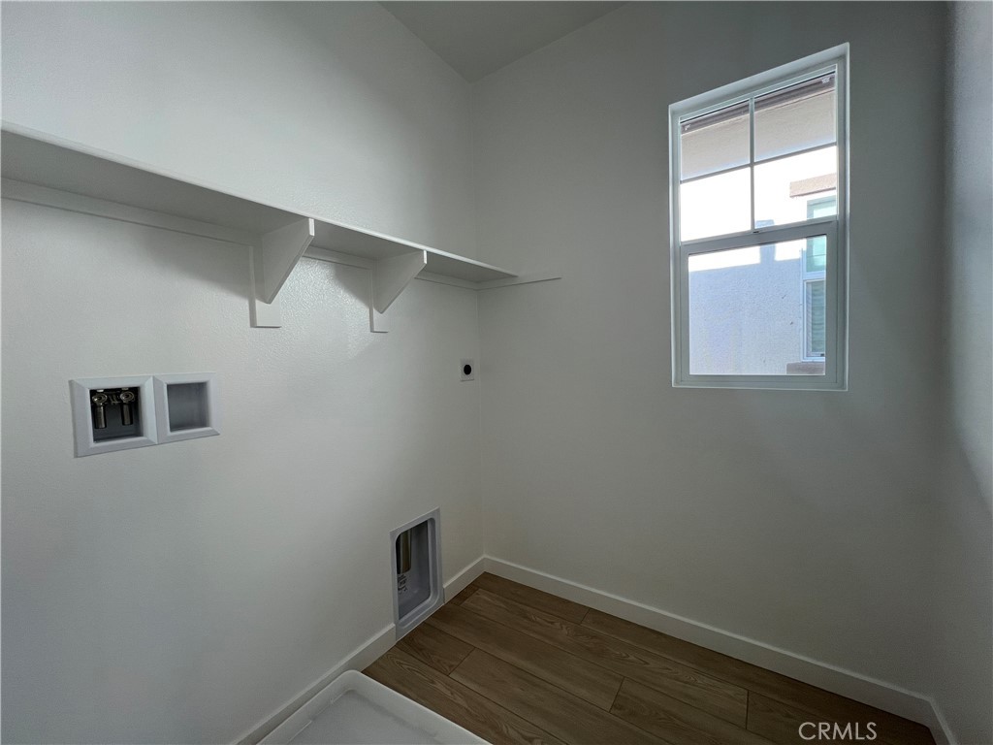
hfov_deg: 106.2
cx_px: 496
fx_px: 373
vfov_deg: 89.9
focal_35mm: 13
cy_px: 372
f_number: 1.8
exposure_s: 1/120
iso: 80
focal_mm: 1.57
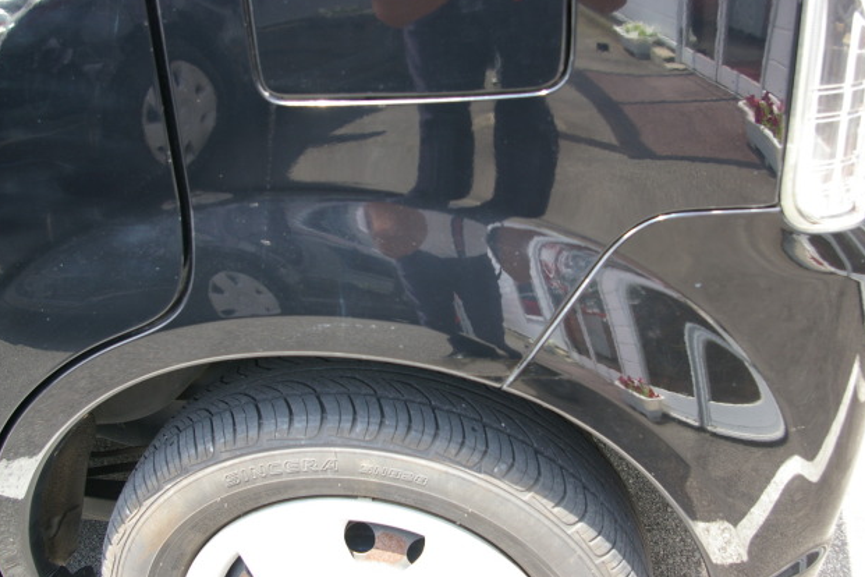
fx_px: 853
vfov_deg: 37.3
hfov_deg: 53.8
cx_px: 439
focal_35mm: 36
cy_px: 287
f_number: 5.6
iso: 200
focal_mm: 23
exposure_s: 1/60
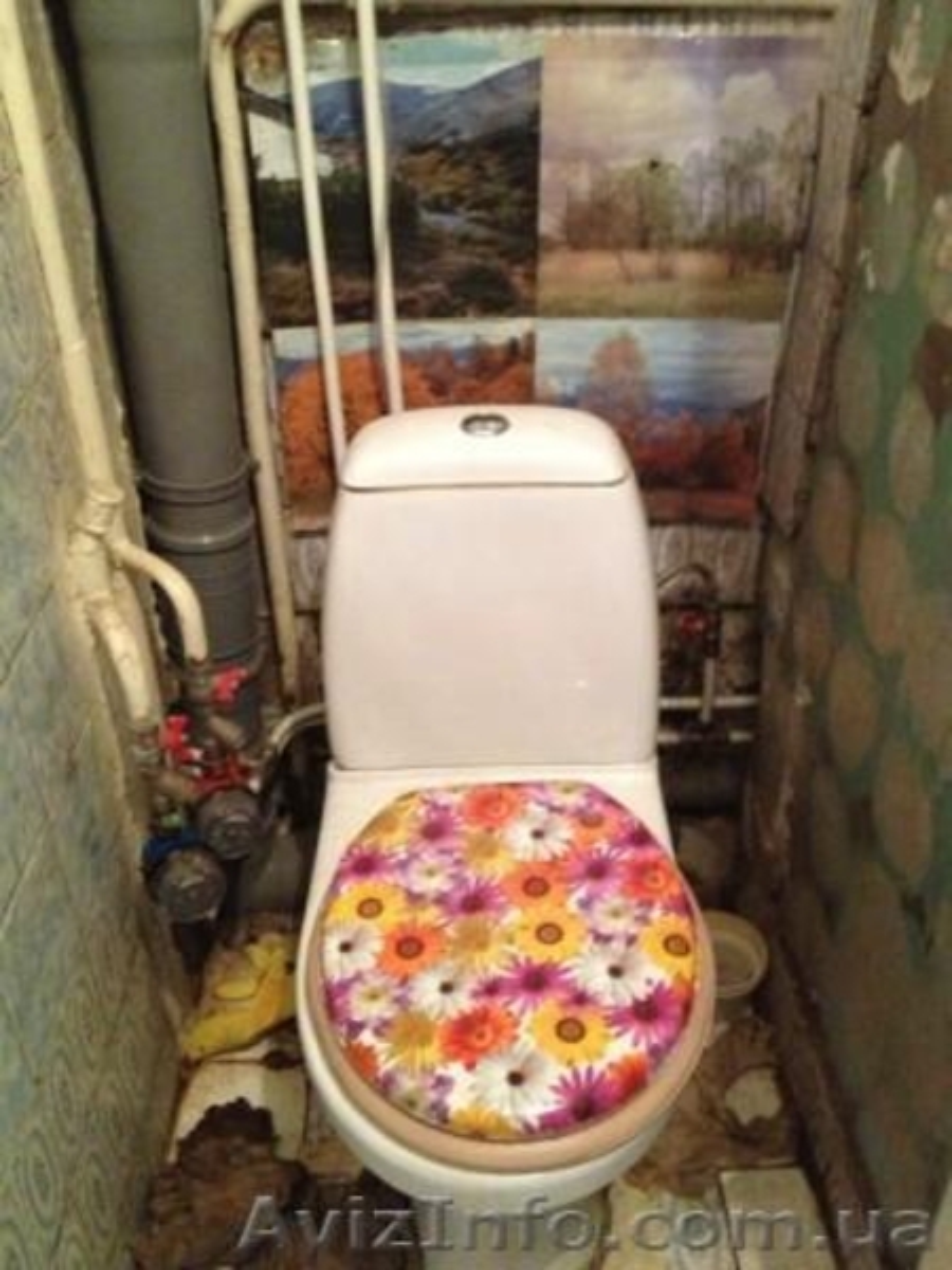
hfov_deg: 40.7
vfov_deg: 52.6
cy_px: 635
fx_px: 1283
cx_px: 476
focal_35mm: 35
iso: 800
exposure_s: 1/15
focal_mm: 4.28
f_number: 2.4
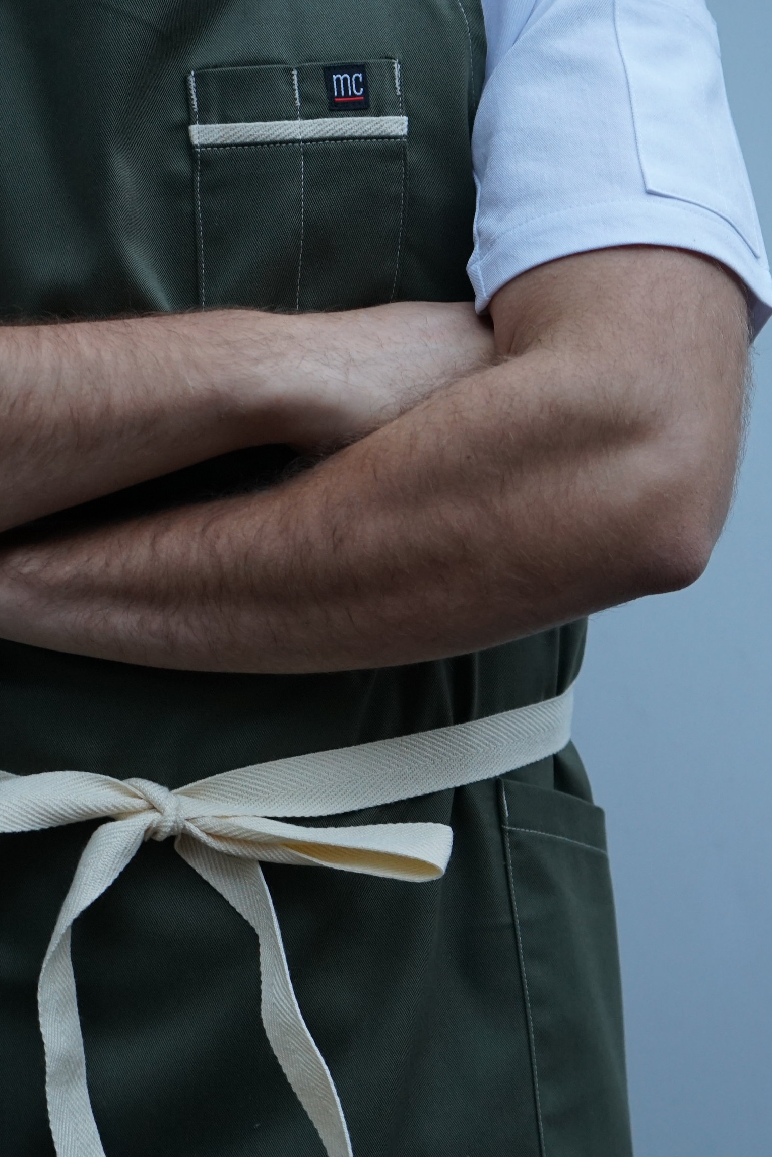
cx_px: 385
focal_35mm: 62
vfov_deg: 32.4
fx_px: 1994
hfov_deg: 21.9
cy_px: 559
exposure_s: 1/60
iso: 800
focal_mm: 38
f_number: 4
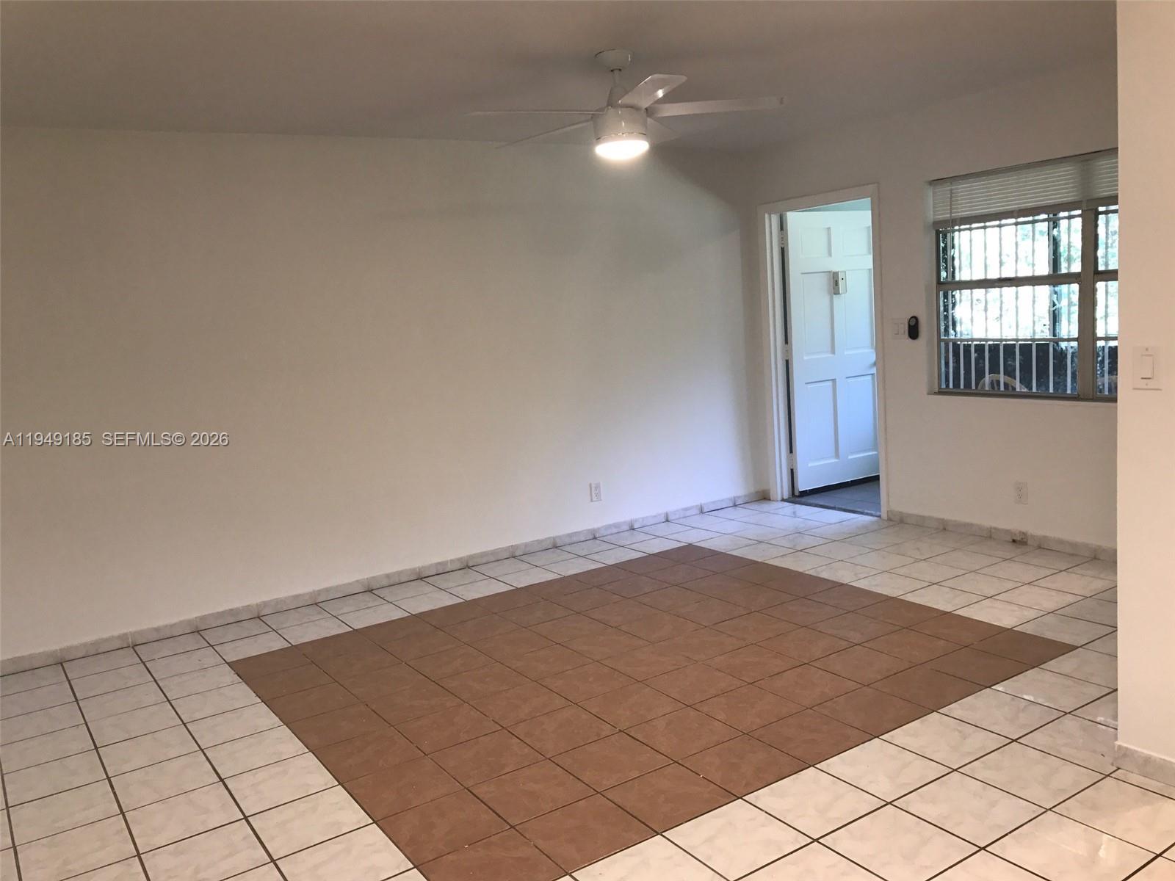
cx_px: 588
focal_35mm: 28
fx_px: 950
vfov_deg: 49.7
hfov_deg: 63.4
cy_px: 440
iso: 32
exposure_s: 1/30
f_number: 1.8
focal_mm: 3.99
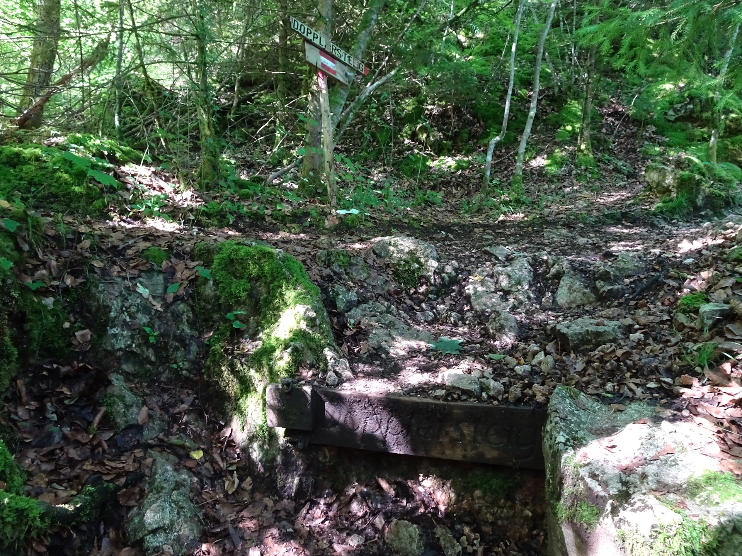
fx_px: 514
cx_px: 371
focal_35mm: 24
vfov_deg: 56.8
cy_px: 278
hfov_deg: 71.6
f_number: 3.5
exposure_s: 1/30
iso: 500
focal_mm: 4.1
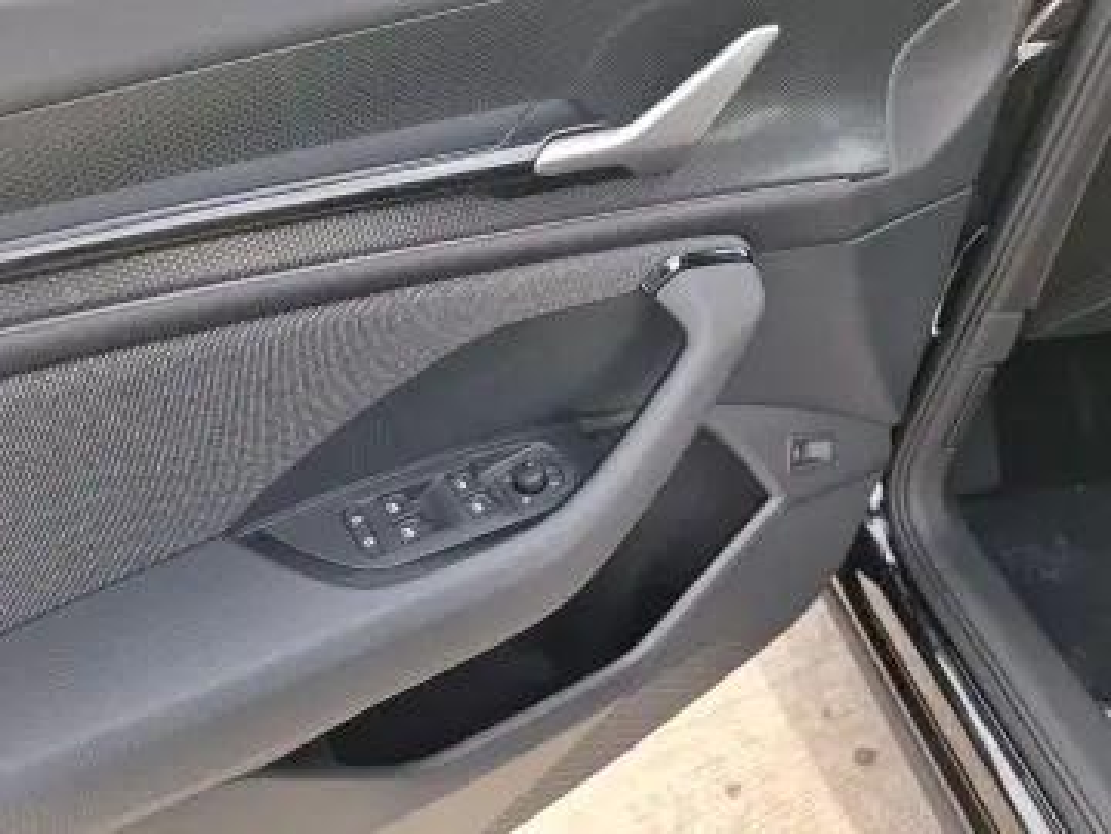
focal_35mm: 23
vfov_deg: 58.9
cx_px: 556
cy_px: 417
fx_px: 738
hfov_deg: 73.9
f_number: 1.8
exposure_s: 1/108
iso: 50
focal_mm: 5.54
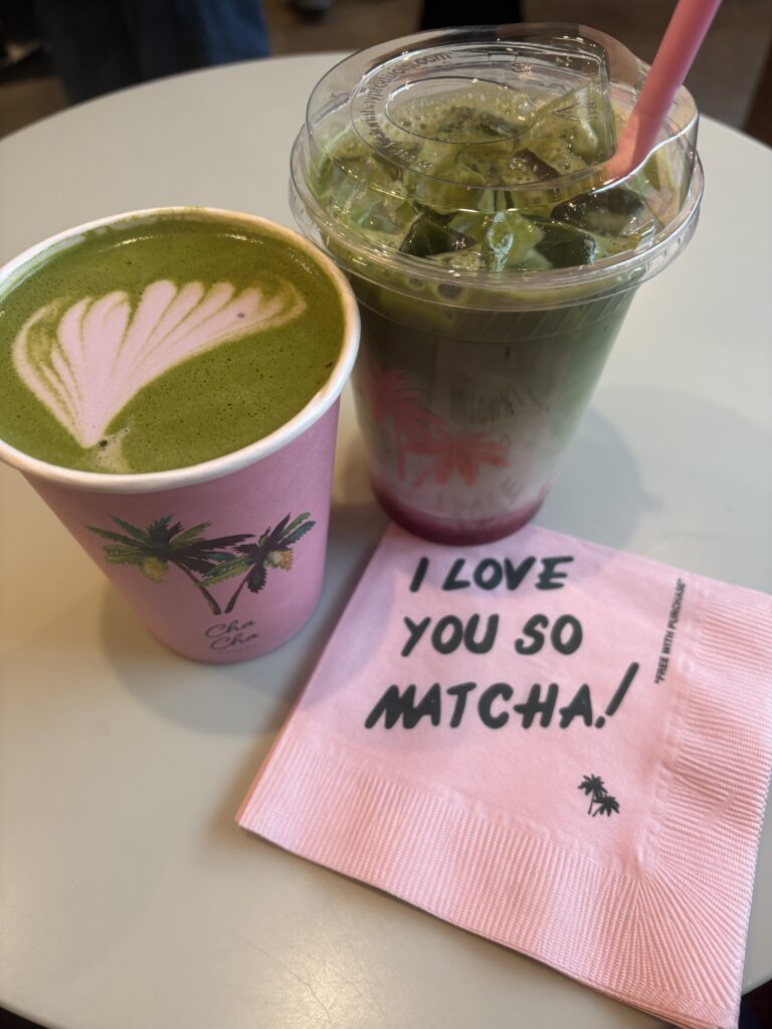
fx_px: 773
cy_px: 514
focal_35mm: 26
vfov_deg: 67.3
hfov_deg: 53.1
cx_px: 386
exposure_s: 1/60
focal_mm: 5.96
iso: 125
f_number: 1.6
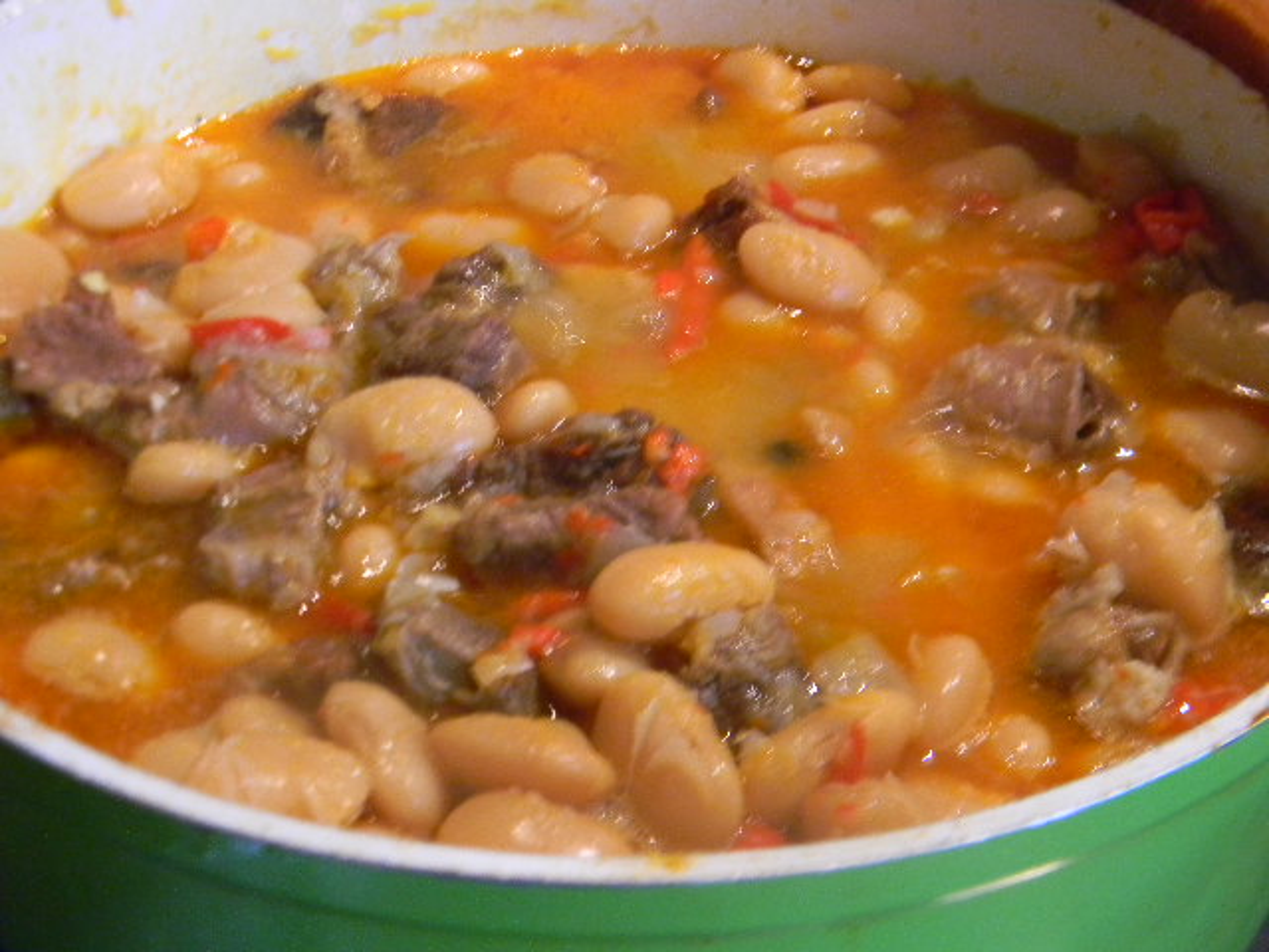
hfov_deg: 34.3
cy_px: 476
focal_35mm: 56
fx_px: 2053
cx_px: 634
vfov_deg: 26.1
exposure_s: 1/11.4
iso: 400
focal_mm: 10.1
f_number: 4.1
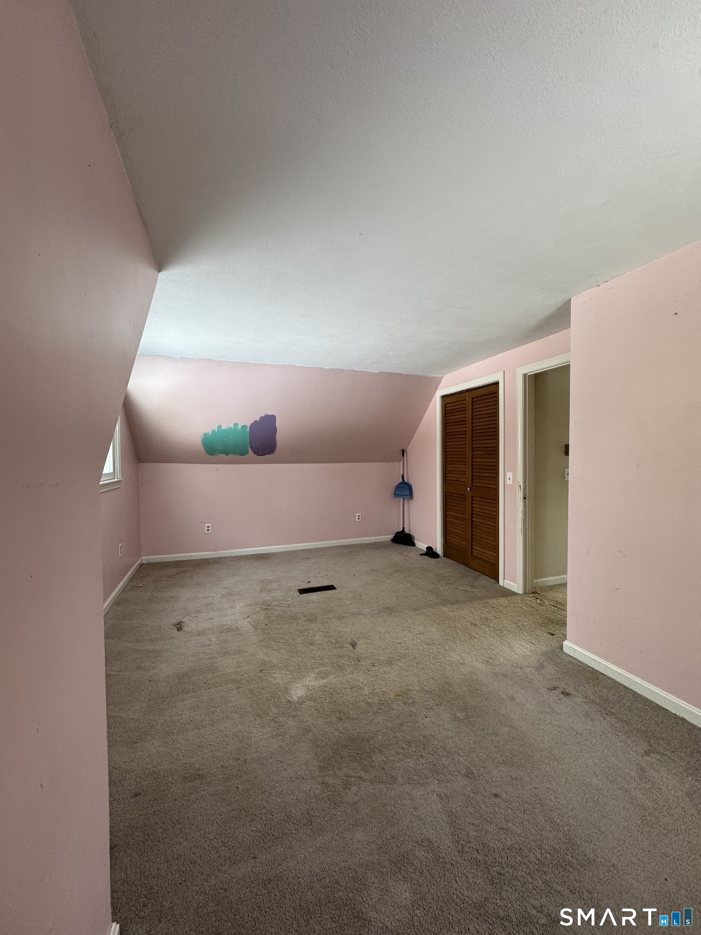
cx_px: 350
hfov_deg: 85.7
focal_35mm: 14
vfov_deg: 102.1
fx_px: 378
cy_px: 468
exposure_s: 1/99
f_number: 2.2
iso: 200
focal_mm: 2.22
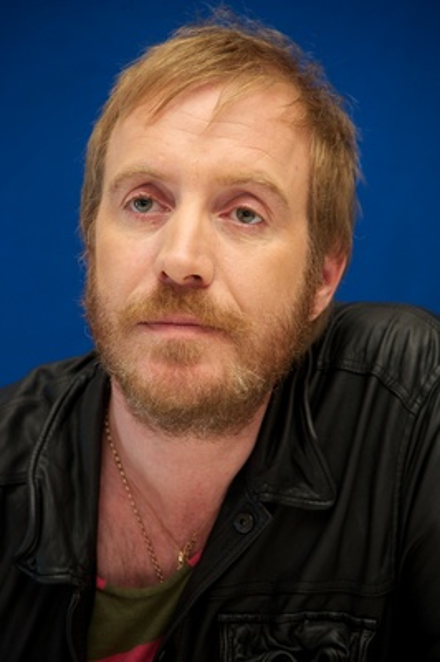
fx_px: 3397
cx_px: 220
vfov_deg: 11.1
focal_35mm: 185
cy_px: 331
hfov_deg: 7.4
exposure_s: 1/60
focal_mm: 185
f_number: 5.6
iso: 1000
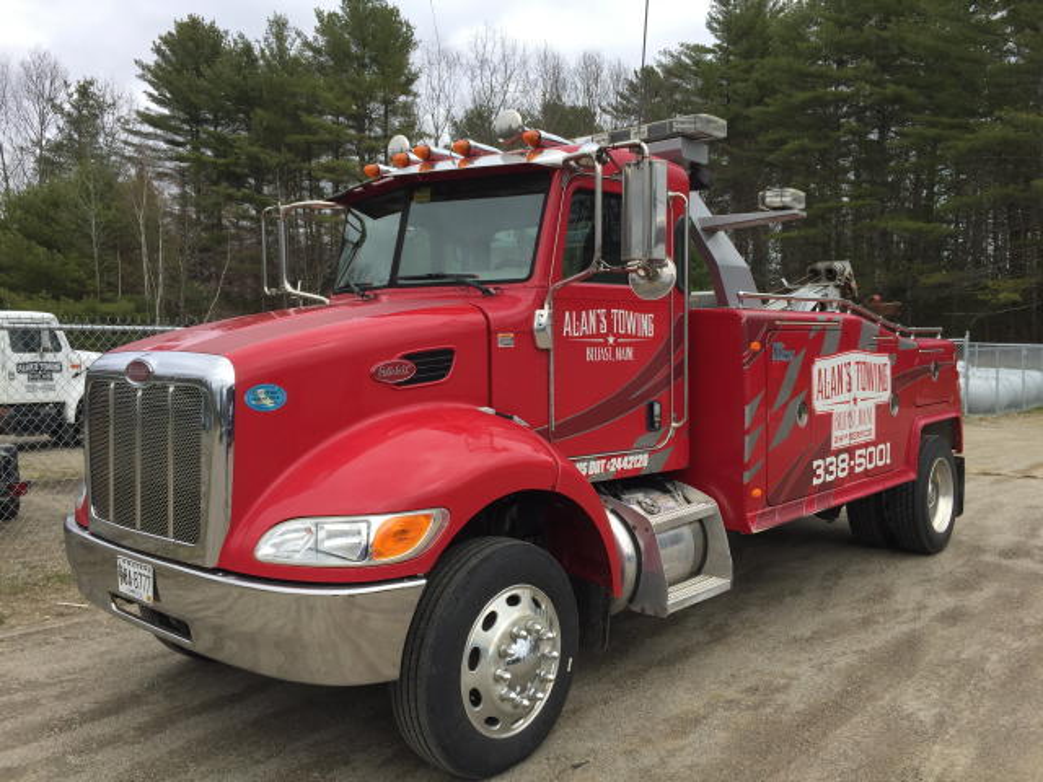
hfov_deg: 61.7
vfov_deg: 48.2
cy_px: 391
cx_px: 522
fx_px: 874
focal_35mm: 29
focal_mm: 4.15
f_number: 2.2
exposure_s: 1/1199
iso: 32
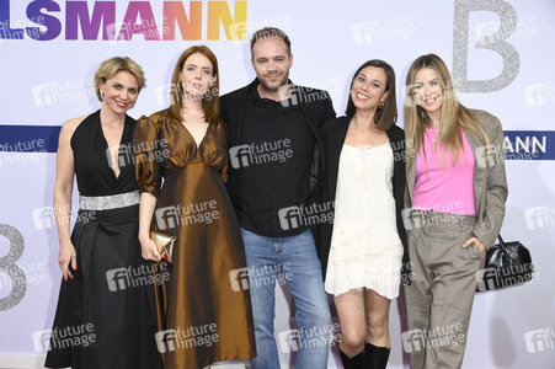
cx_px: 278
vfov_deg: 33.4
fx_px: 616
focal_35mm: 40
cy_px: 184
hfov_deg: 48.5
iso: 800
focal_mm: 40
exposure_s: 1/200
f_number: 5.6
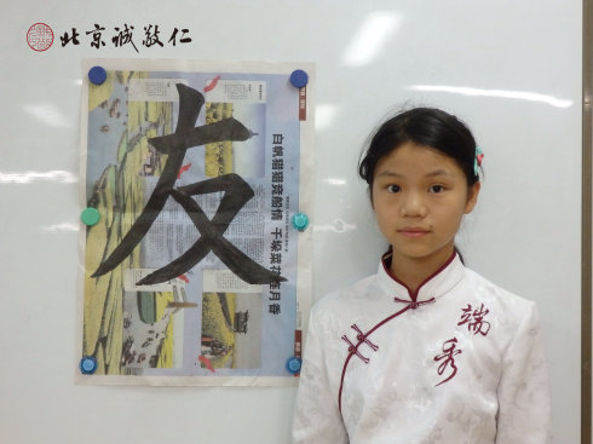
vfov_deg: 29.7
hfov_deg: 38.9
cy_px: 222
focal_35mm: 49
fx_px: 839
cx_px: 296
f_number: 4
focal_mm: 8.9
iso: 800
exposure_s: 1/80
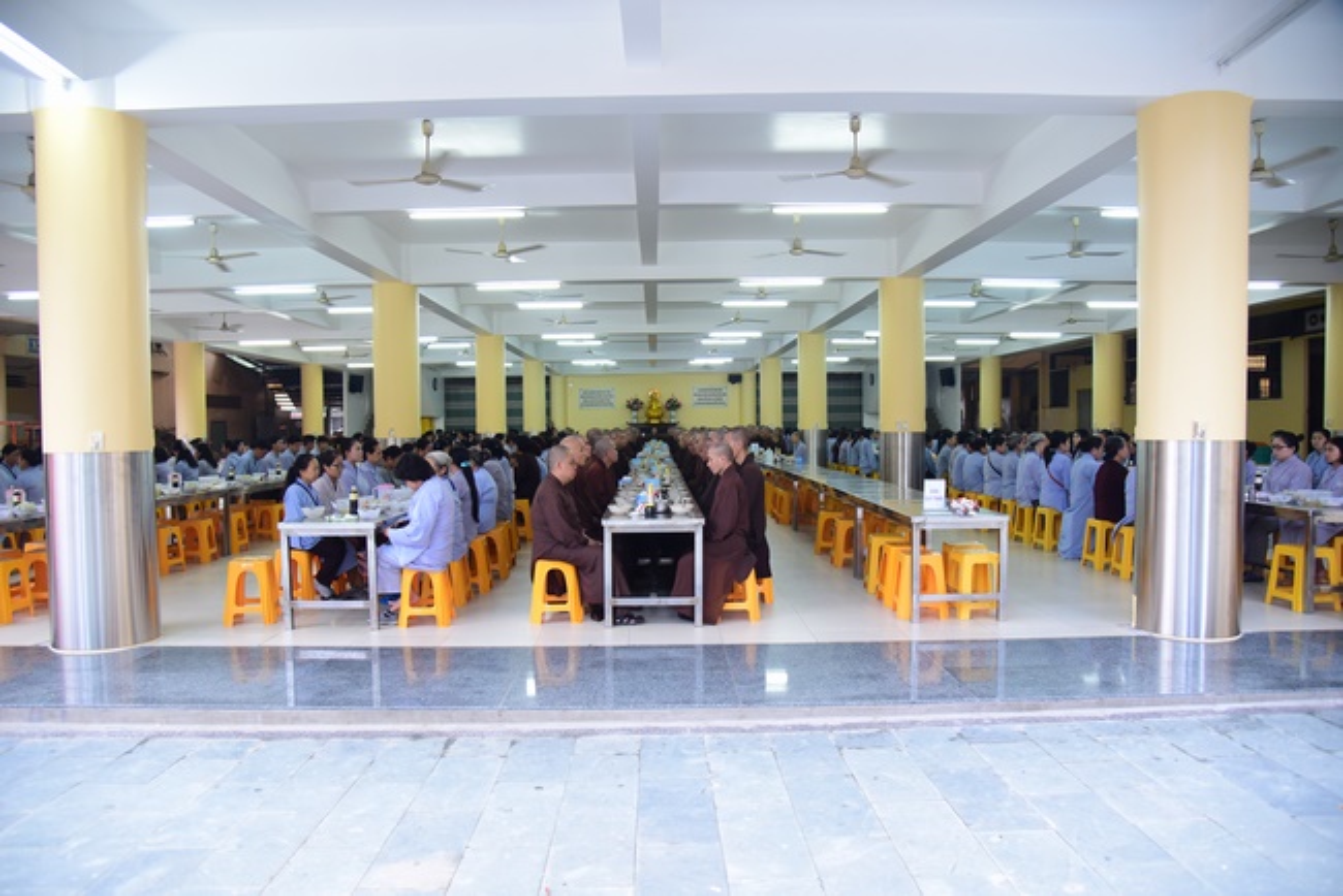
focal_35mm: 24
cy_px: 448
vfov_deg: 53.2
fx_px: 896
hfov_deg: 73.7
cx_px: 672
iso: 1600
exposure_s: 1/80
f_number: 4
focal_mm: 24
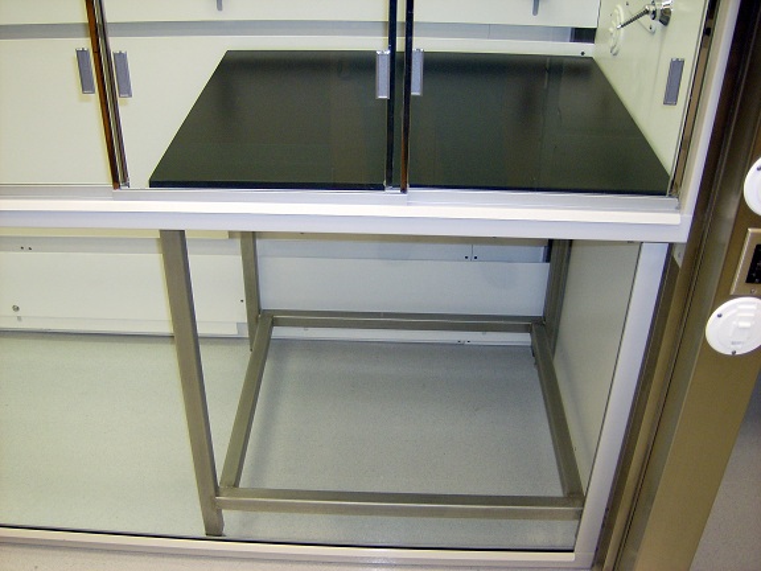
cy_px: 286
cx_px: 380
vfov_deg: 39.7
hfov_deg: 51.4
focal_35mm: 36
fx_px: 791
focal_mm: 6
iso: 200
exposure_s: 1/60
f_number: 2.8
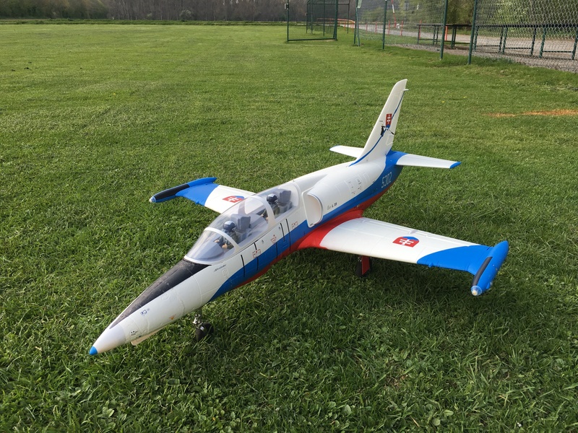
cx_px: 289
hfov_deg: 61.7
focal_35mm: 29
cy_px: 216
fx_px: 484
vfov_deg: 48.2
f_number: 2.2
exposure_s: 1/490
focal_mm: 4.15
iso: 25
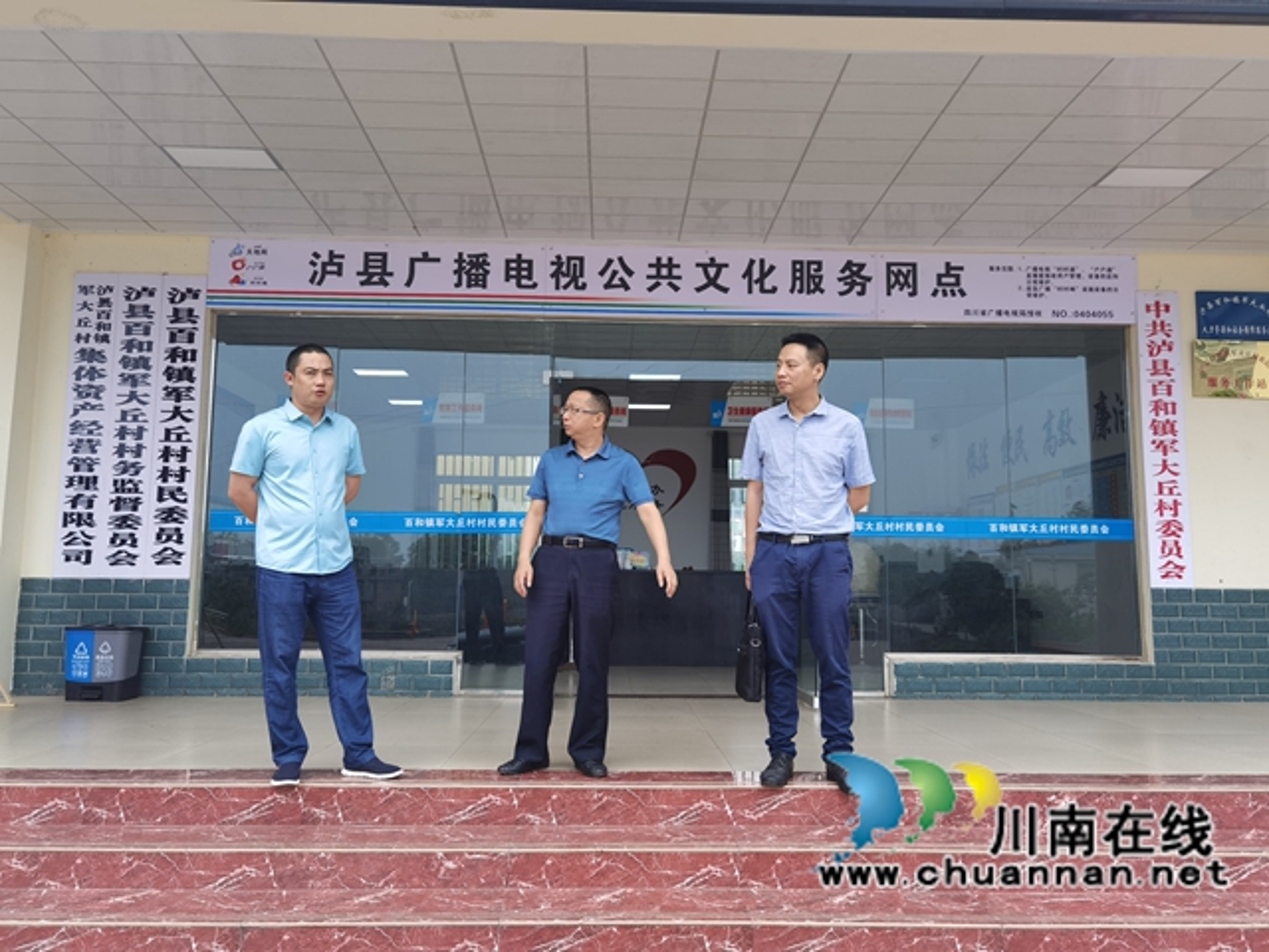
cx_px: 634
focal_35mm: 27
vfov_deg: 51.4
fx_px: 990
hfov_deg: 65.3
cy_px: 476
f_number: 1.9
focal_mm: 6.71
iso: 50
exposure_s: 1/402
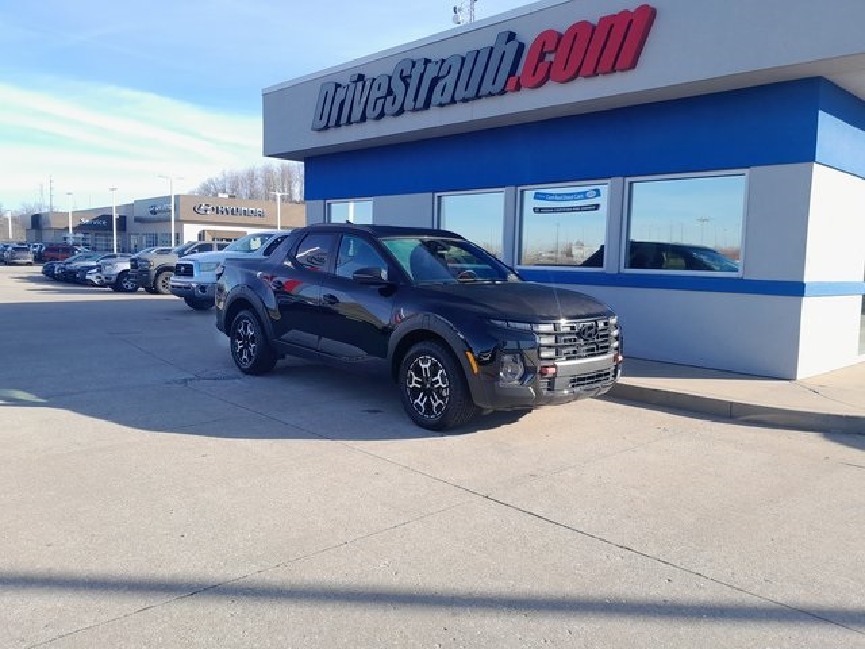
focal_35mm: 27
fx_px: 675
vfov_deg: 51.4
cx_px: 432
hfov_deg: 65.3
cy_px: 324
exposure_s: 1/205
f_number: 1.8
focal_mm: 4
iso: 40
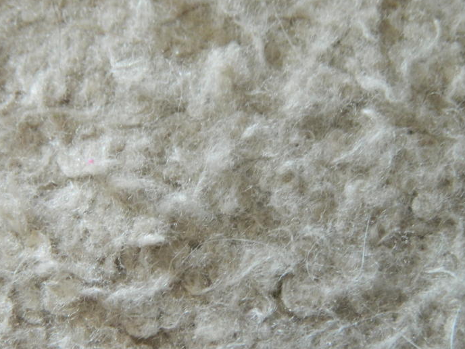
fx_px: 819
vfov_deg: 23.9
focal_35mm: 61
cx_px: 213
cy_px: 236
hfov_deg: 31.7
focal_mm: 7.3
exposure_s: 1/13
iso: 400
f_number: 3.5
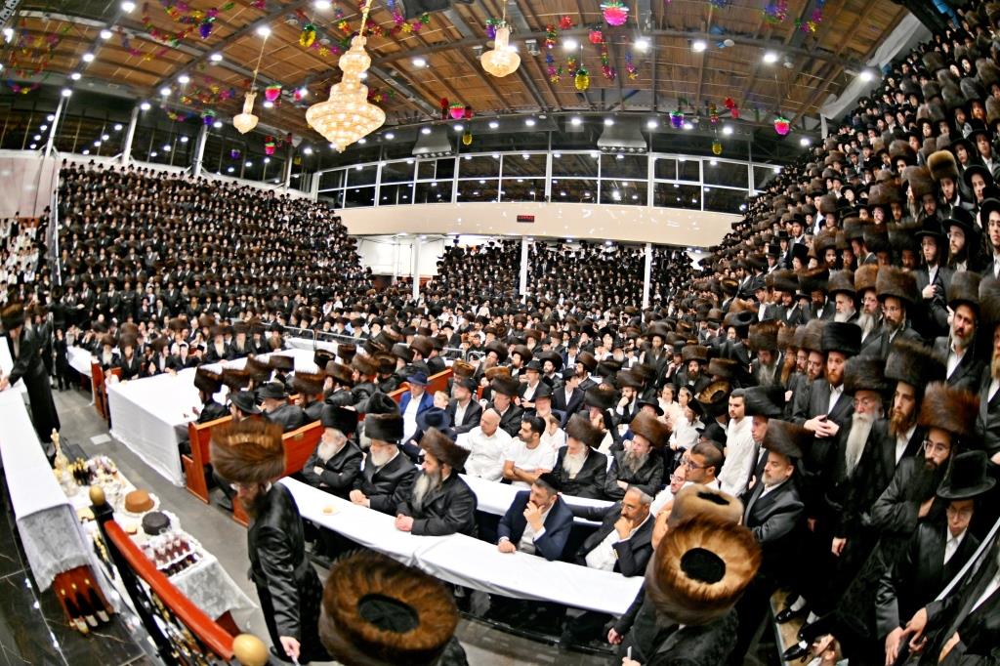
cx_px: 500
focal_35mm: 15
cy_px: 333
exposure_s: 1/200
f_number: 2.8
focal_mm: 10.5
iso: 160
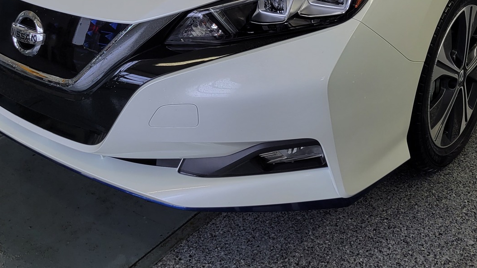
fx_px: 696
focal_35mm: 55
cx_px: 316
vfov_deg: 20.6
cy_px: -41
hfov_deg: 37.5
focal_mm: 5.4
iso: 40
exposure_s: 1/257
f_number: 1.8
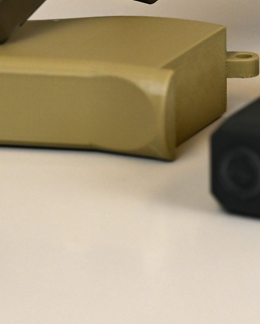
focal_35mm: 267
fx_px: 2568
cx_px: 246
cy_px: -27
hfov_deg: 5.8
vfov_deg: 7.2
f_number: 4
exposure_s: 1/250
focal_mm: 58
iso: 400
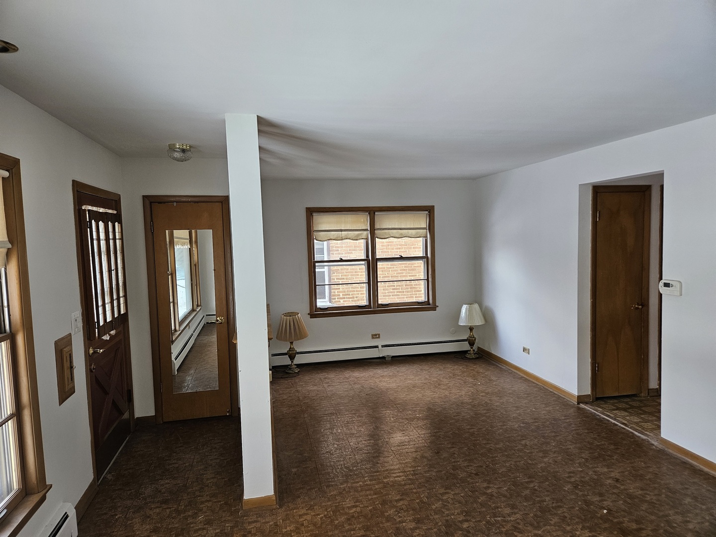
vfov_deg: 58.9
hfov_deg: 73.9
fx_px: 476
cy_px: 268
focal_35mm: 23
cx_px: 358
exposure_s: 1/207
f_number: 1.8
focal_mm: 5.4
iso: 160
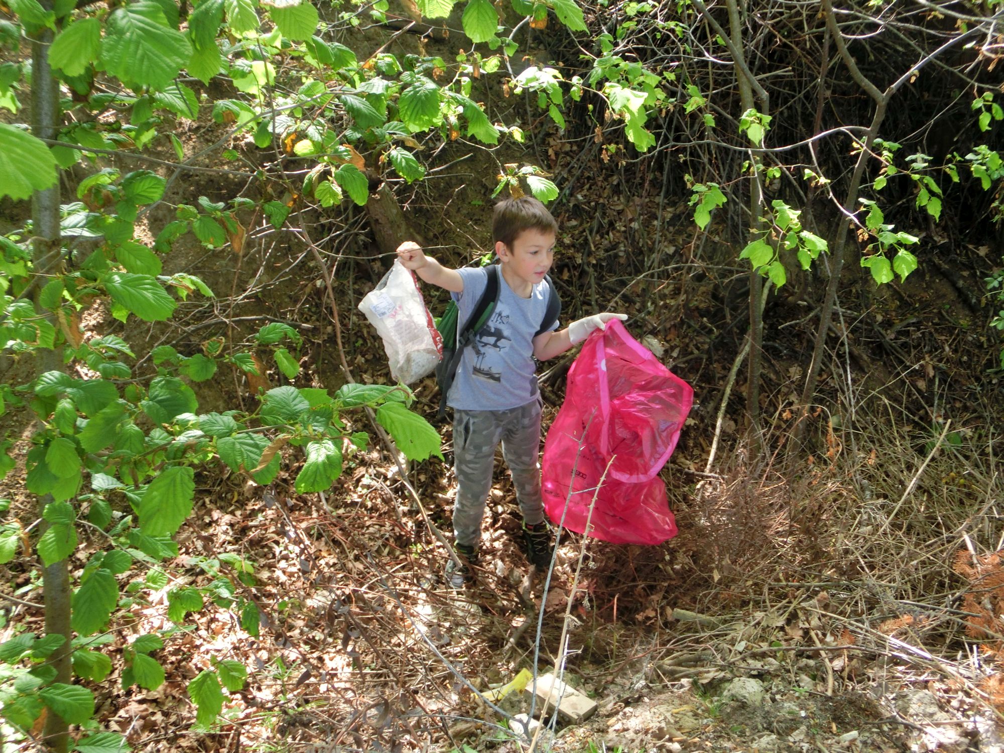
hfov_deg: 49.0
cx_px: 502
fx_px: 1102
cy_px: 376
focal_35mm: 38
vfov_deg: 37.7
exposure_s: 1/60
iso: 125
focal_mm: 6.67
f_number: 3.9
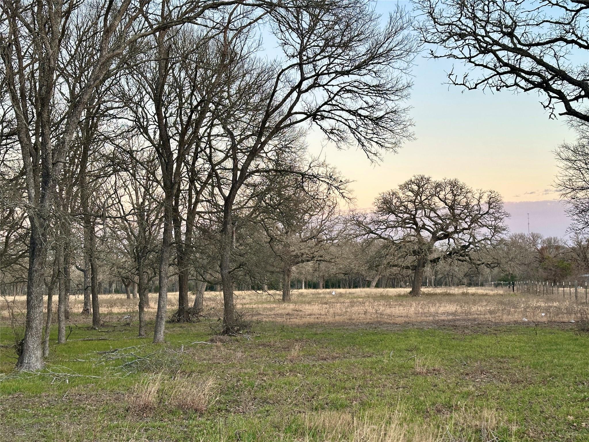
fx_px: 817
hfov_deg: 39.7
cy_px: 221
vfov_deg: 30.3
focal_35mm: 48
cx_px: 294
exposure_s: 1/121
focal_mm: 6.86
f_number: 1.78
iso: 50
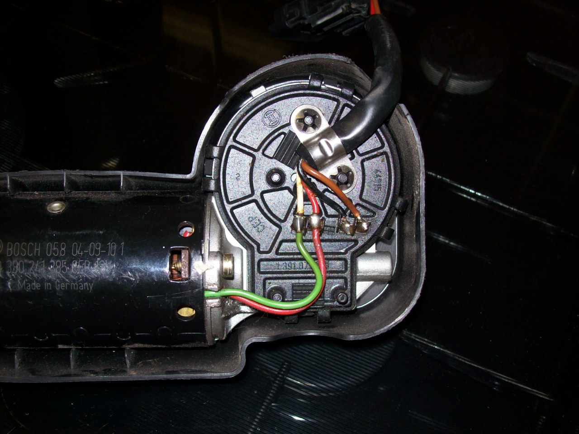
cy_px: 217
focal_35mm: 45
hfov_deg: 42.1
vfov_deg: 32.2
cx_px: 290
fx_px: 753
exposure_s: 1/73.6
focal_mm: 7.6
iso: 80
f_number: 3
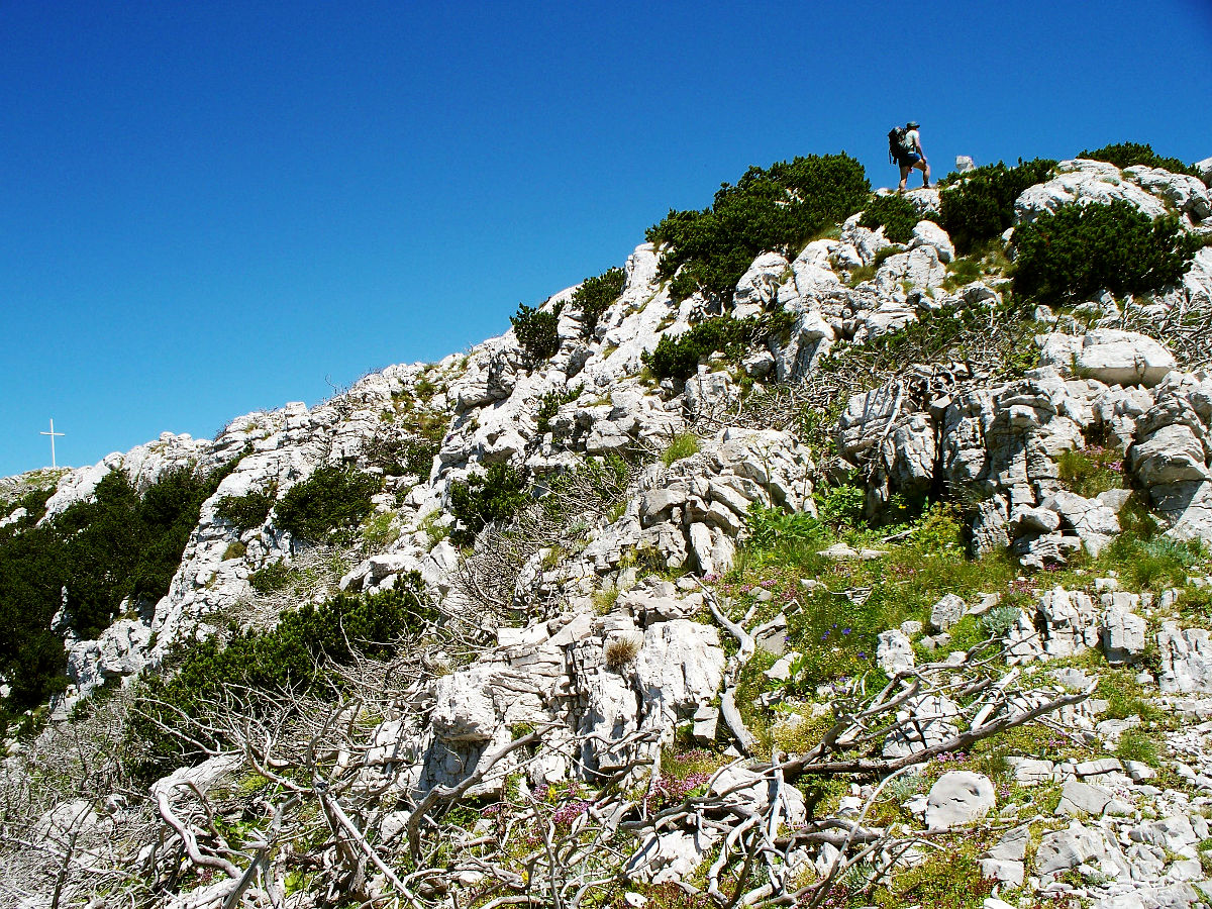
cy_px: 454
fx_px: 1260
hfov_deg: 51.4
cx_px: 606
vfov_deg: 39.7
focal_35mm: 36
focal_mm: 7.54
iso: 64
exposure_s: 1/400
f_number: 5
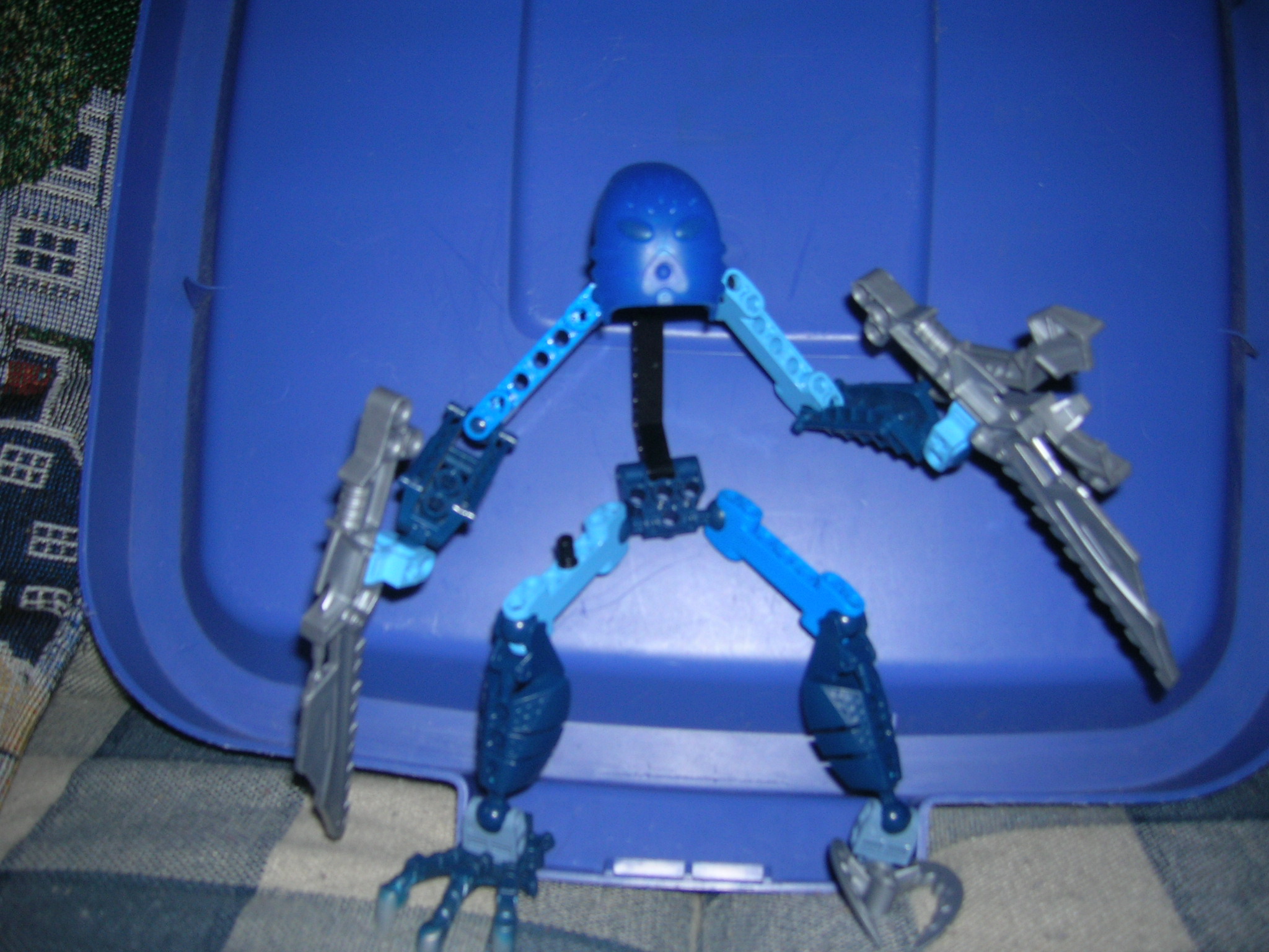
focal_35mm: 35
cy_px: 476
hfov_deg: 52.6
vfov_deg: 40.7
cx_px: 634
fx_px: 1283
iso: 50
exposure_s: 1/60.1
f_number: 2.9
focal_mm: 5.8
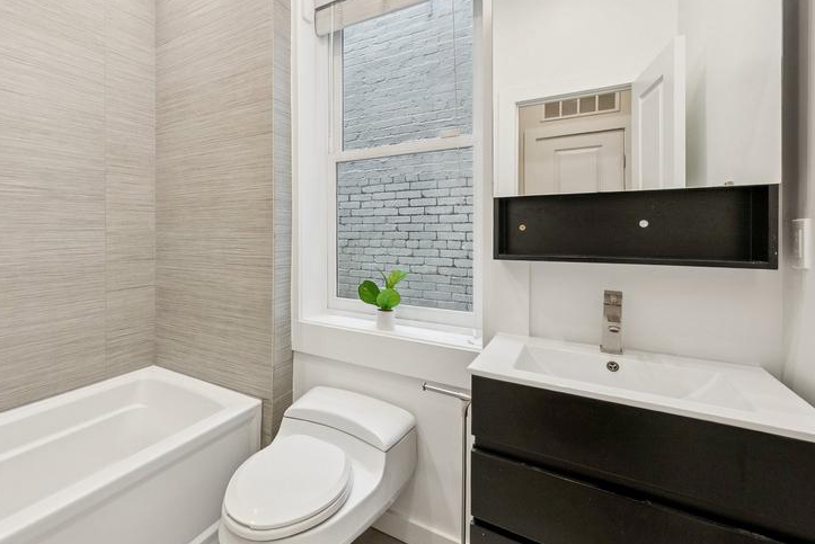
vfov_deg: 70.2
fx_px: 385
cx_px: 292
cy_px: 234
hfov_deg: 90.8
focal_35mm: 17
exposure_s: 1/40
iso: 640
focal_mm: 12
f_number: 7.1
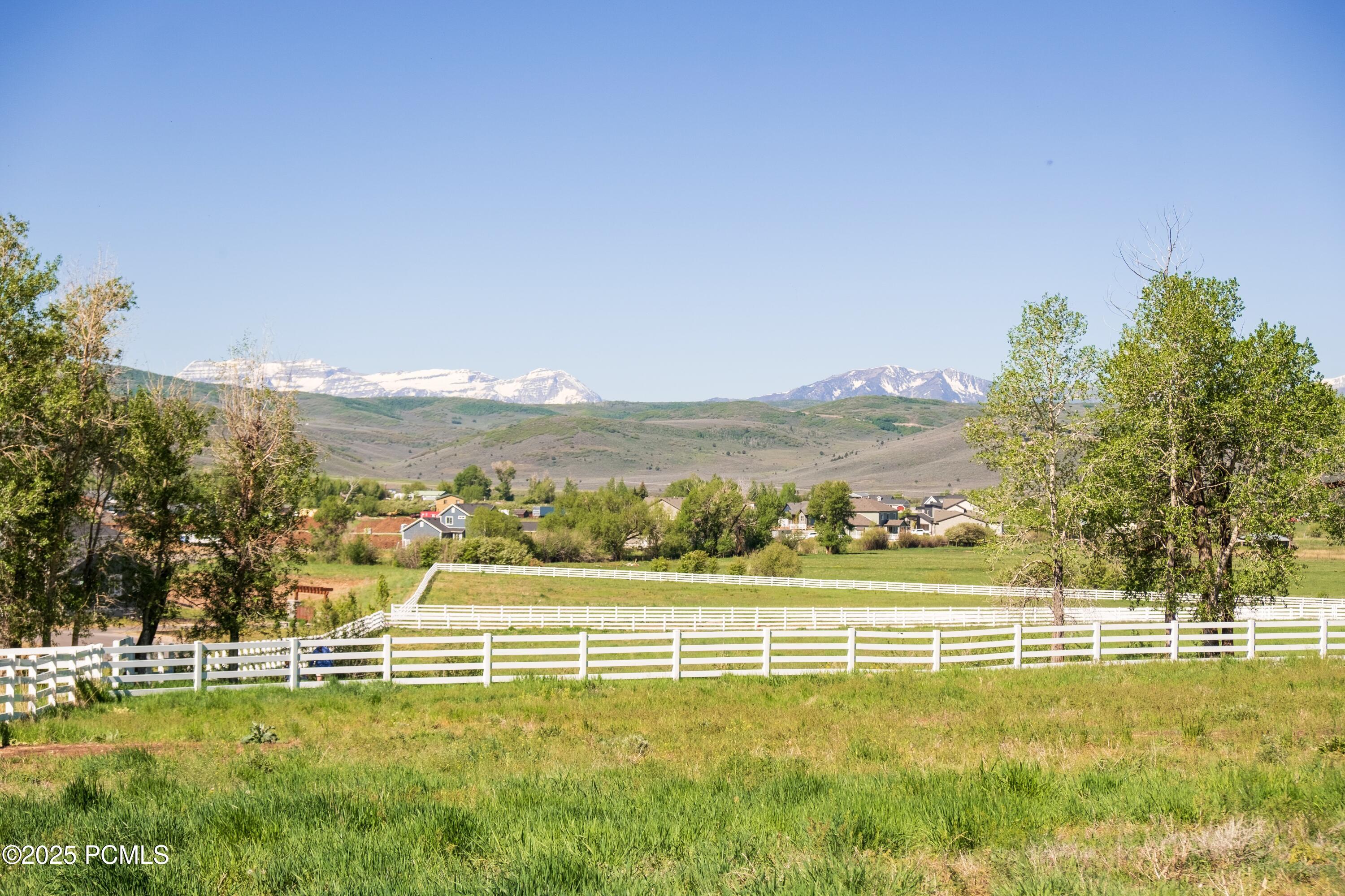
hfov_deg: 27.7
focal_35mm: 73
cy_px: 448
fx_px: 2727
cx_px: 672
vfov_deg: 18.7
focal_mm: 48.4
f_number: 5
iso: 200
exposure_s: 1/1250
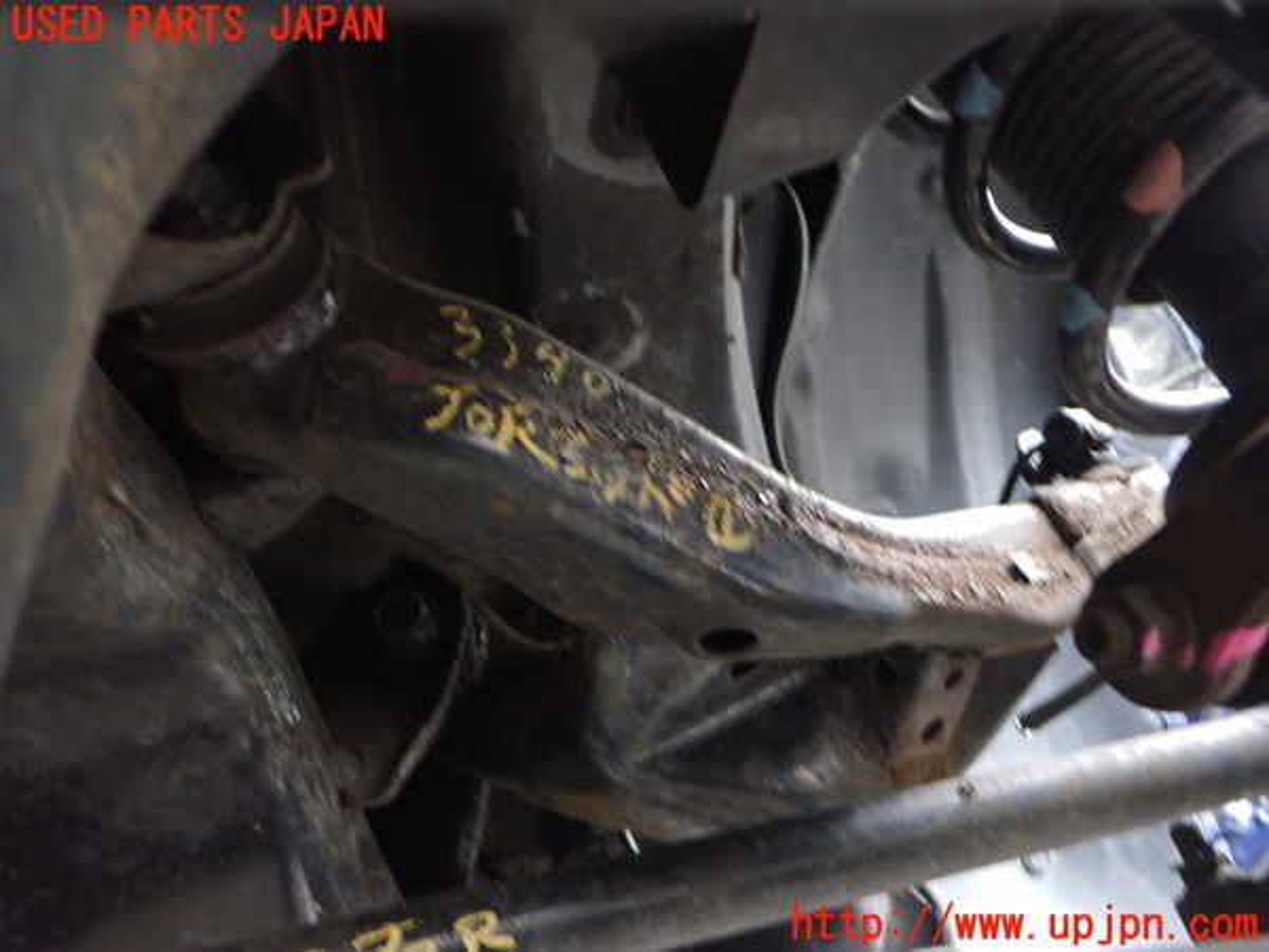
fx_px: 1100
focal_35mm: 30
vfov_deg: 46.8
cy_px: 476
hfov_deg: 60.0
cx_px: 634
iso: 800
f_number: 2.3
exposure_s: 1/20
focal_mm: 5.4
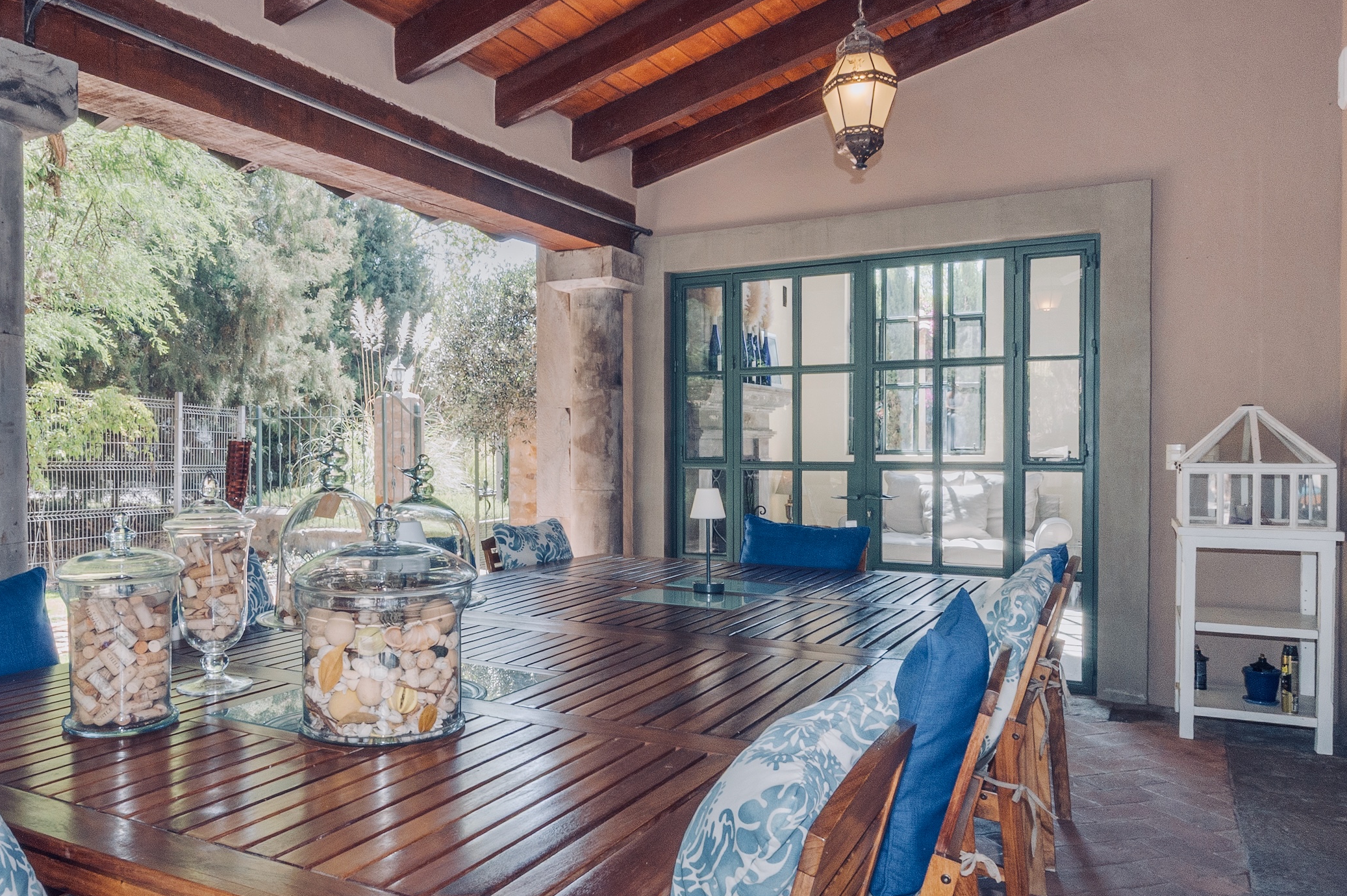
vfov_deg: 47.8
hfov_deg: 66.5
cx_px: 516
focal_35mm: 27
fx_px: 1010
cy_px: 495
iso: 400
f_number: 22
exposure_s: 1/10
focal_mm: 14
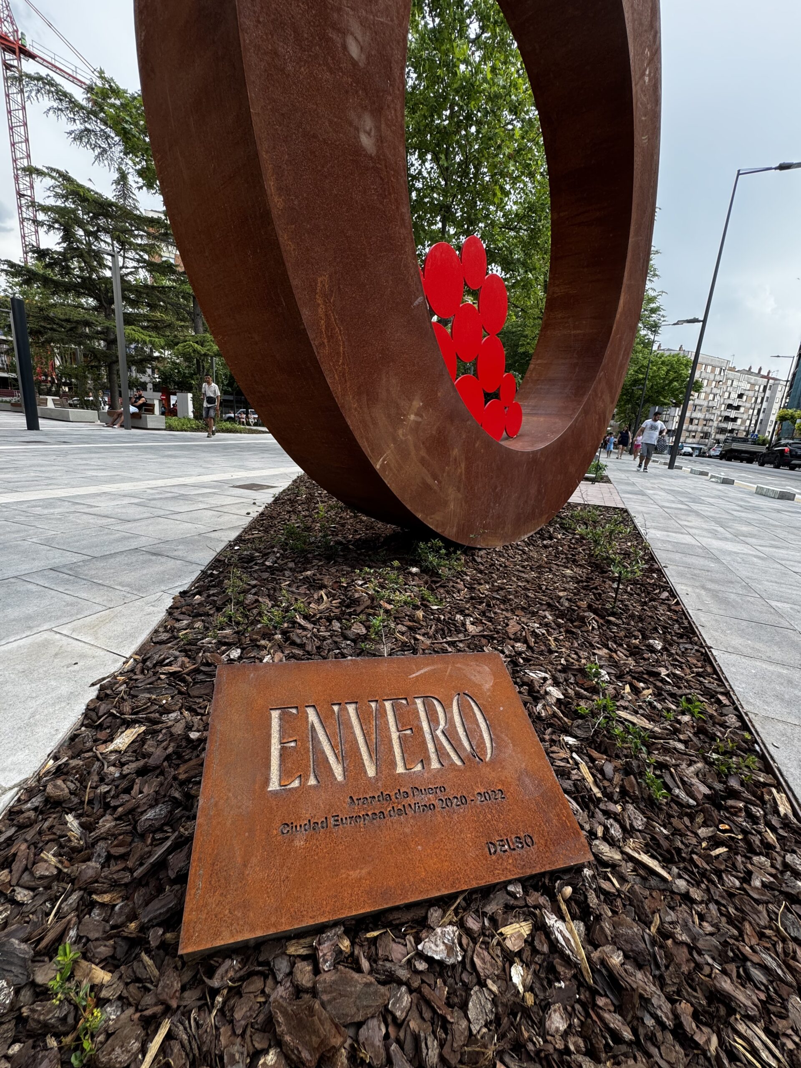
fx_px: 432
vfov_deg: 102.1
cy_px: 534
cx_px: 400
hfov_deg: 85.7
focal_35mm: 14
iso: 40
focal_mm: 2.22
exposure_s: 1/127
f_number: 2.2
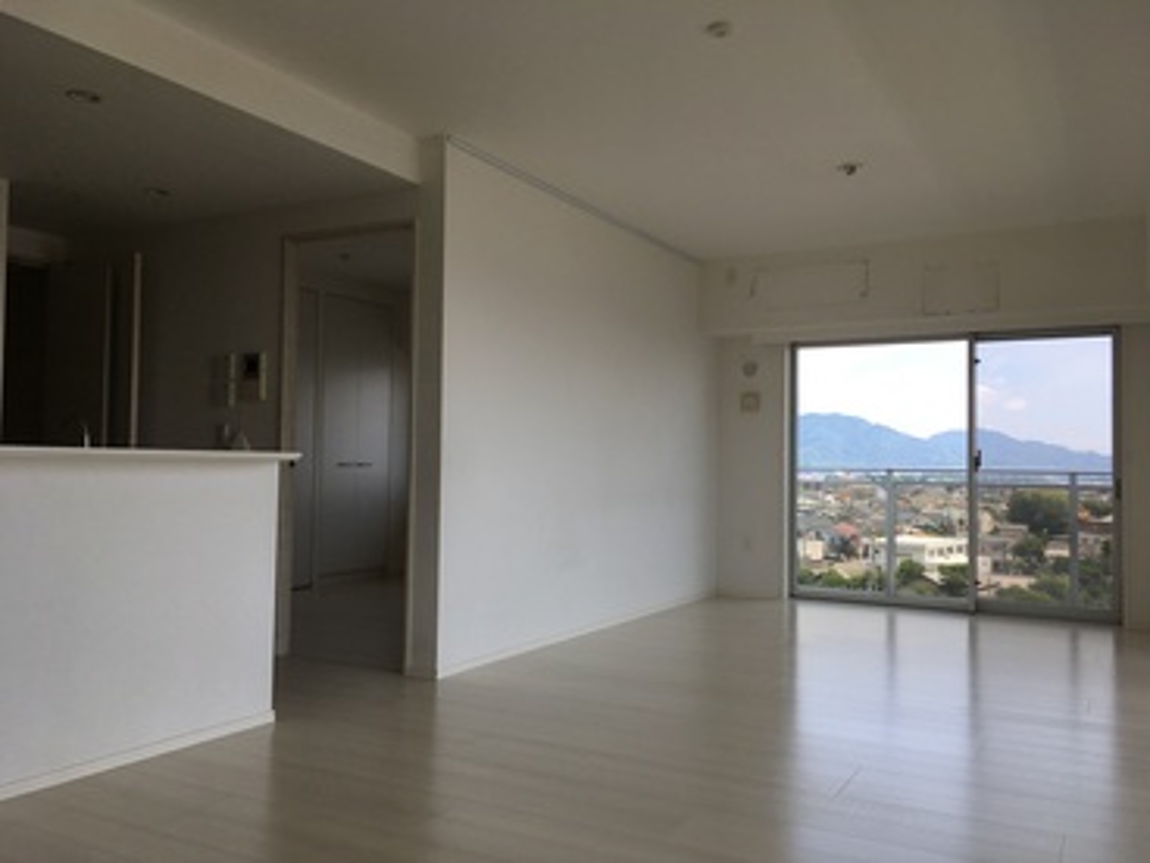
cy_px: 432
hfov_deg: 61.7
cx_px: 575
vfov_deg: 48.2
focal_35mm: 29
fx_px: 963
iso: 25
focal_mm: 4.15
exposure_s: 1/499
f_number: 2.2
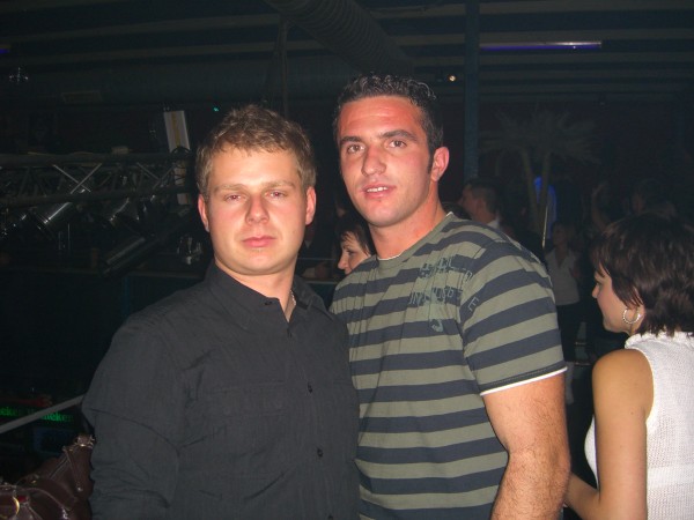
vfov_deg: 37.7
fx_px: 762
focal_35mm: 38
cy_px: 260
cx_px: 347
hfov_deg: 49.0
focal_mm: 7.9
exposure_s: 1/60
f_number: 2.8
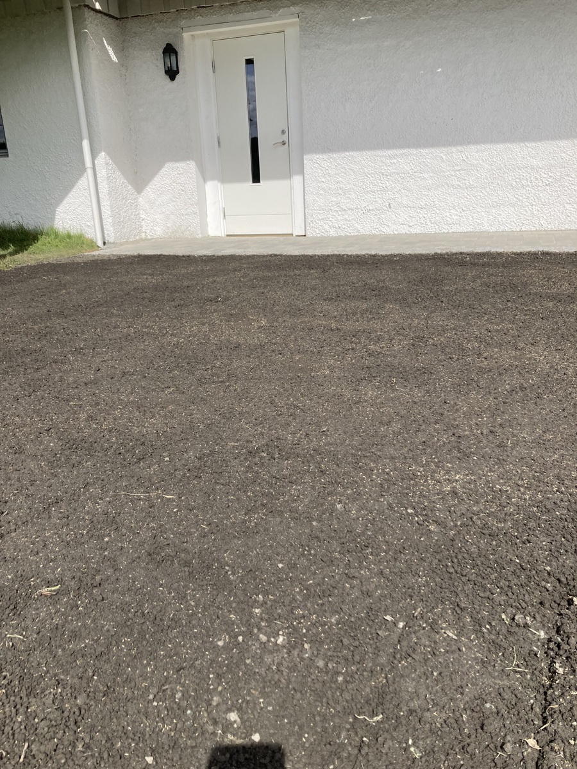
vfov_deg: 63.4
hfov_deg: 49.7
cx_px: 288
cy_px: 384
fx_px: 622
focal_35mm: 28
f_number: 1.8
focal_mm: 3.99
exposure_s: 1/2667
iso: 20
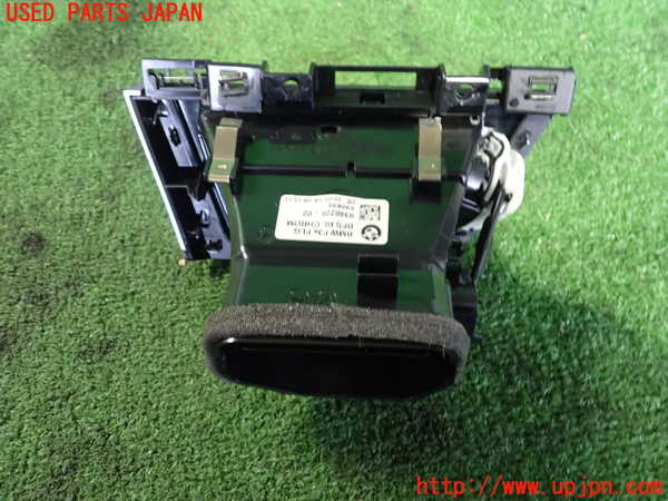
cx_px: 334
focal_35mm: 30
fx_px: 579
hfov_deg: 60.0
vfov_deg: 46.8
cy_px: 250
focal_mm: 5.4
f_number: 2.3
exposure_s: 1/25
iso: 800
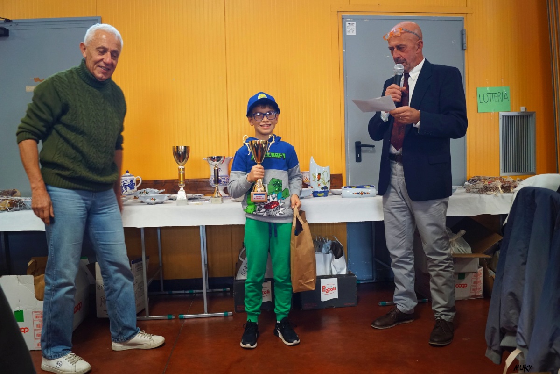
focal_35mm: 27
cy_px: 187
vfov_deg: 47.9
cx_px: 280
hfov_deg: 67.4
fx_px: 420
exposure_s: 1/60
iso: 1250
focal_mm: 18
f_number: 3.5
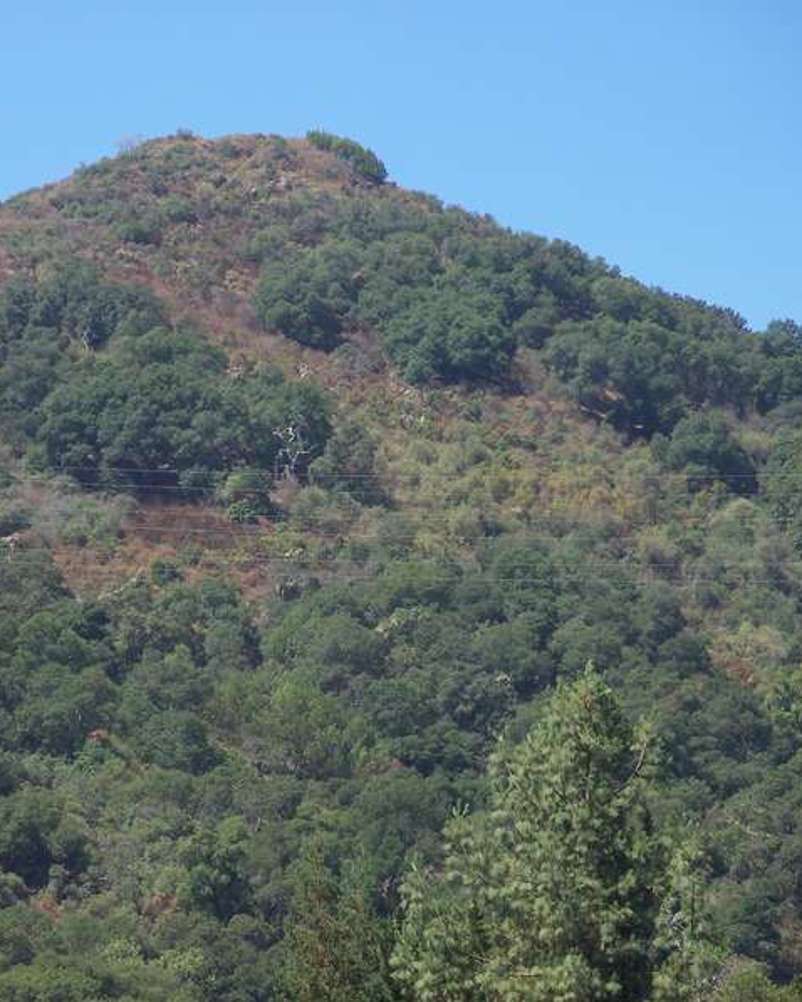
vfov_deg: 9.5
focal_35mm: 204
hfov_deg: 7.6
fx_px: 6050
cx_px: 230
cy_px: 502
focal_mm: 32.9
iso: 64
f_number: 4
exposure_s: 1/320
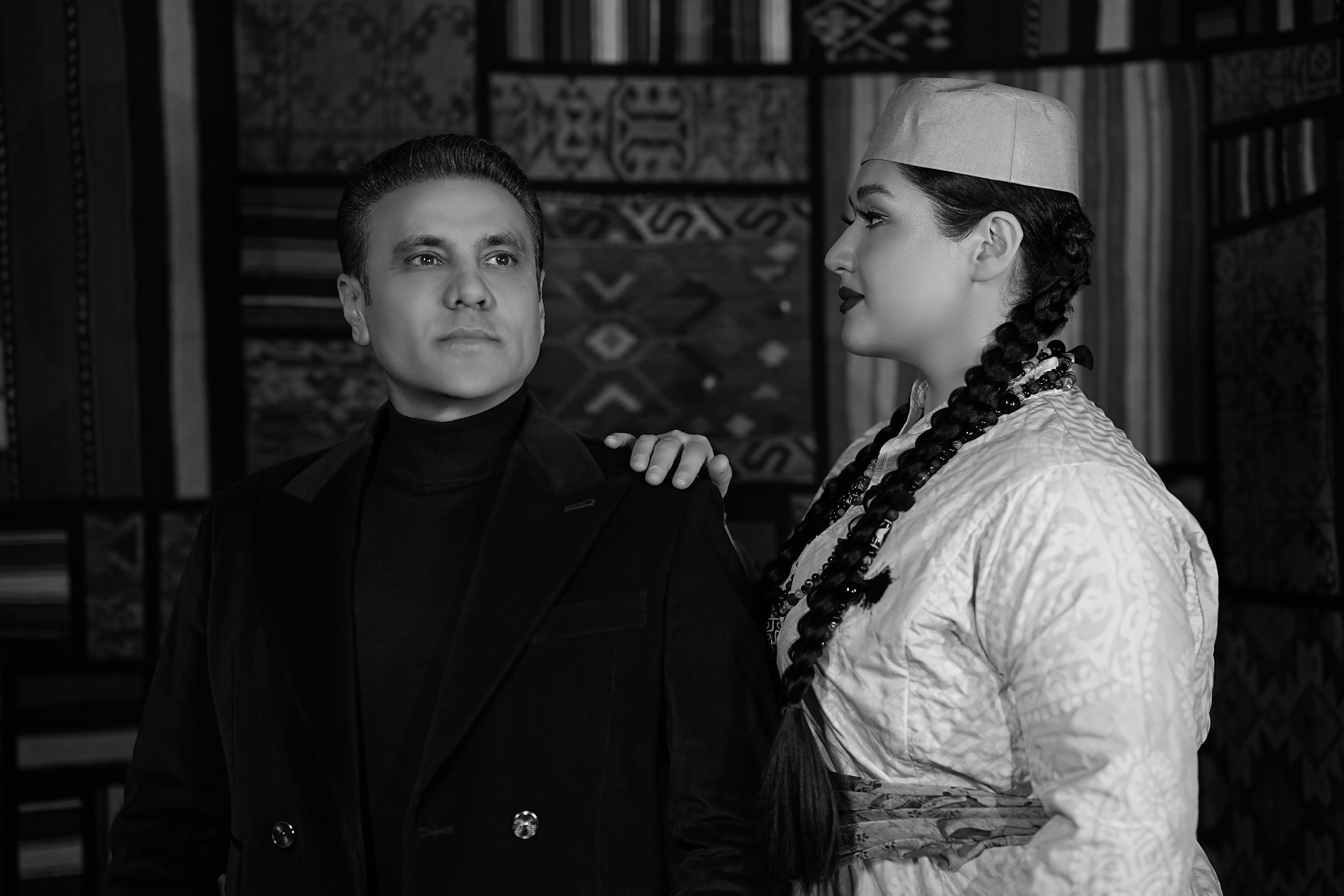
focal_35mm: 85
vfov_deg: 16.1
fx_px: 3173
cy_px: 448
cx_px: 672
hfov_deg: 23.9
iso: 800
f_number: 2
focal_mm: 85
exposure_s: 1/160
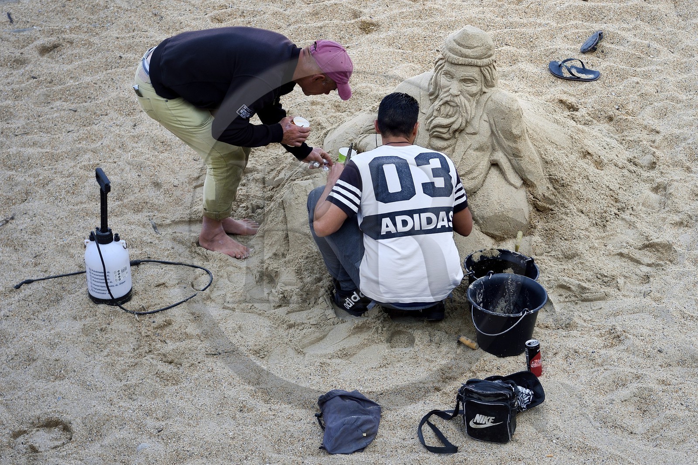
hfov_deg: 28.8
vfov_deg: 19.4
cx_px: 349
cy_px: 232
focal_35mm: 70
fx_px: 1357
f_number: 6.3
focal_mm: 70
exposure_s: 1/250
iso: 200
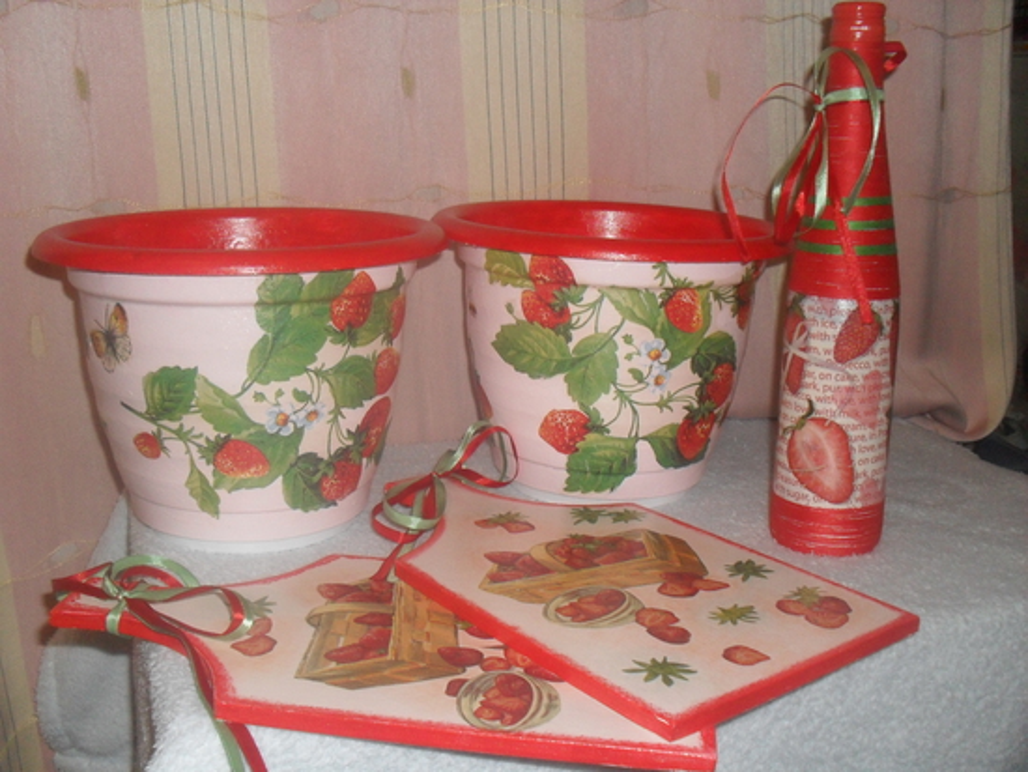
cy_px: 386
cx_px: 514
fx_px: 1129
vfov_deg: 37.7
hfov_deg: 49.0
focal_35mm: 38
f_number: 2.8
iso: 200
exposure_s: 1/45
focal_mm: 6.3
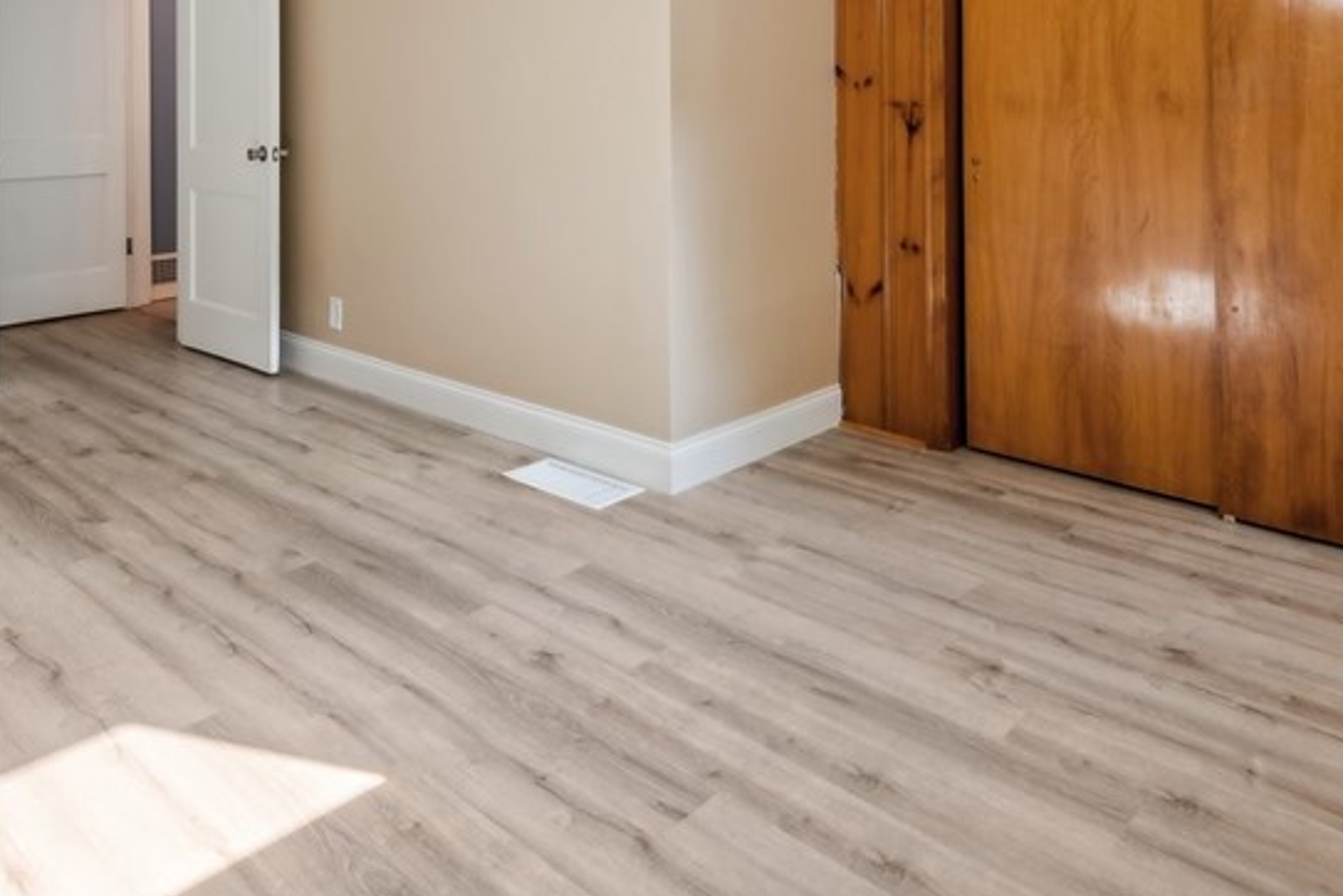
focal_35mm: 28
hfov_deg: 65.2
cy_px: 84
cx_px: 585
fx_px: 1044
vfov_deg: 42.4
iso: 50
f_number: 11
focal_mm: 14
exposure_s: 1/2
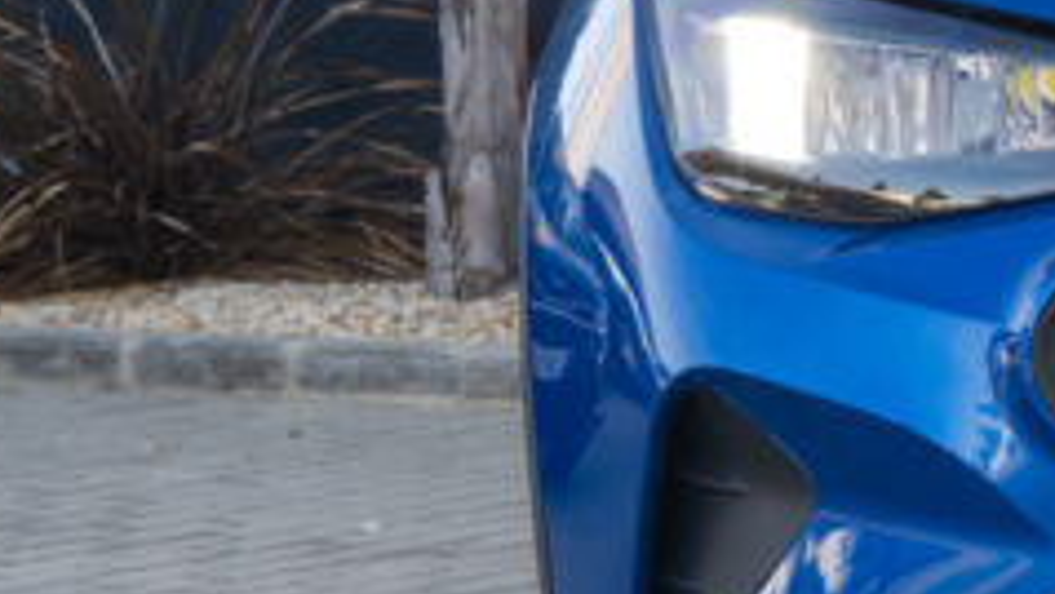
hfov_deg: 11.9
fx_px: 4673
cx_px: 1848
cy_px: 175
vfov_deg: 7.3
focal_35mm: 167
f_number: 9
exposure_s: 1/100
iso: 400
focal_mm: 24.9
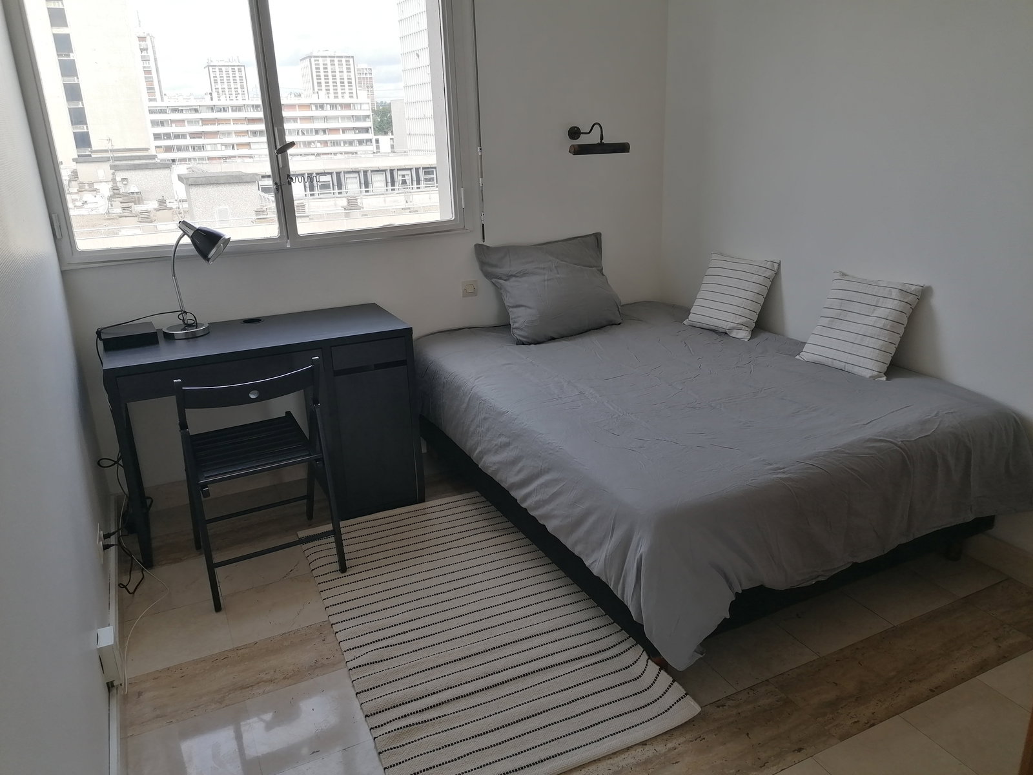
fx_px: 806
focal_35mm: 27
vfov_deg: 51.4
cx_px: 516
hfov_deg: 65.3
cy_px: 388
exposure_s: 1/186
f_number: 1.8
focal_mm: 4.75
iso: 50
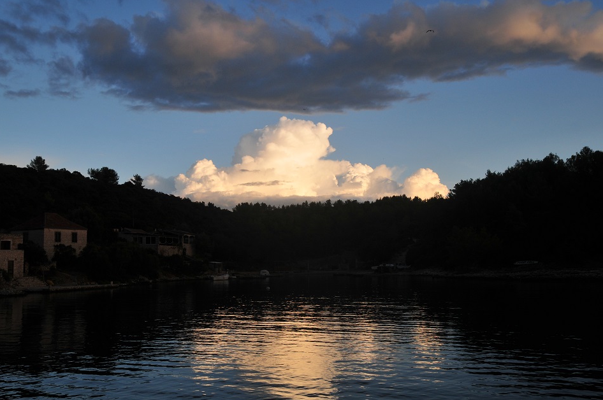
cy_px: 200
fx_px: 636
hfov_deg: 50.8
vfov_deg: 35.0
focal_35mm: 38
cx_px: 297
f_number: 6.3
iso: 250
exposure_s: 1/800
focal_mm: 24
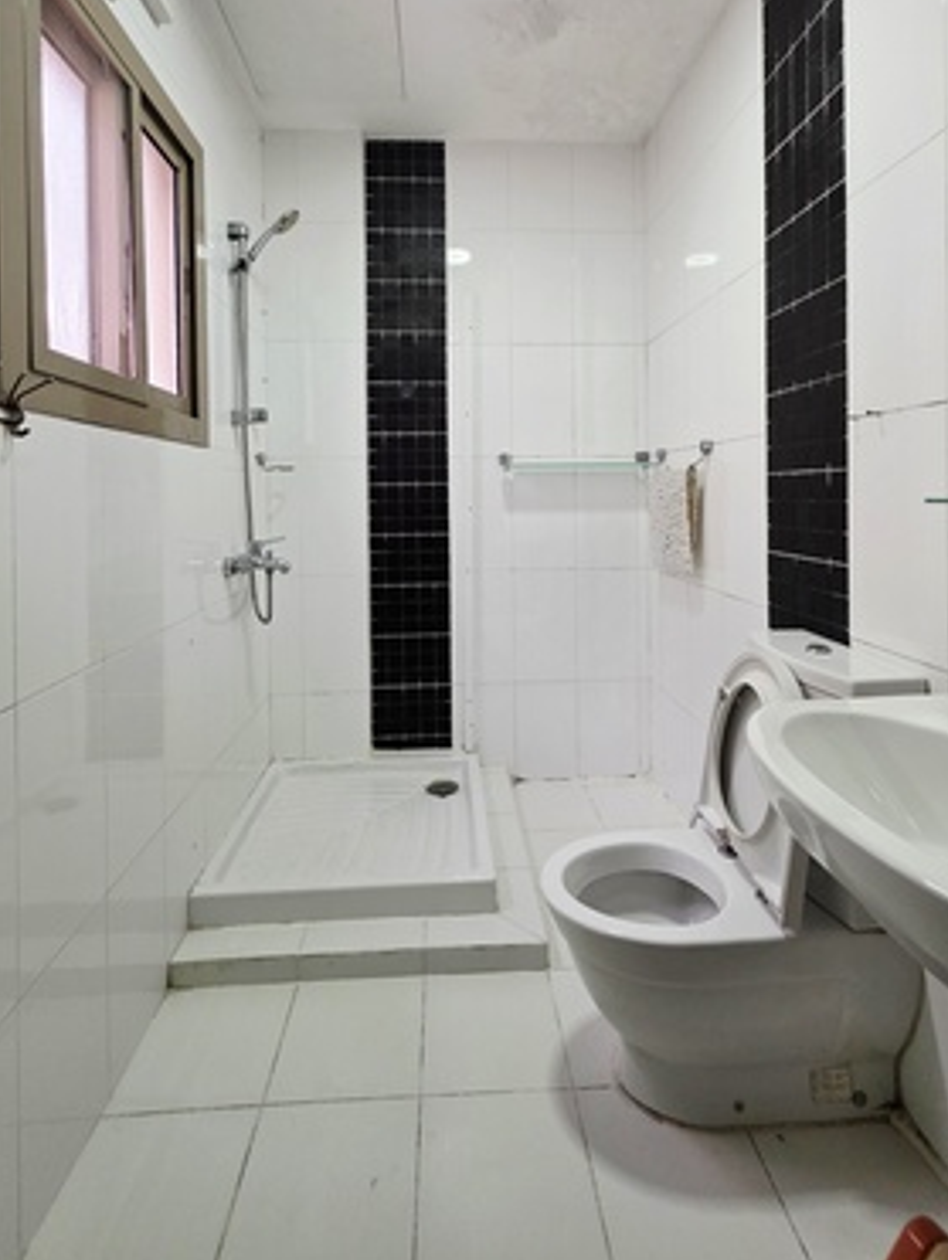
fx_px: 583
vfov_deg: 92.9
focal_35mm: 16
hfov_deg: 78.2
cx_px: 471
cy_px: 491
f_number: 1.9
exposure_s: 1/101
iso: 250
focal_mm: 2.2
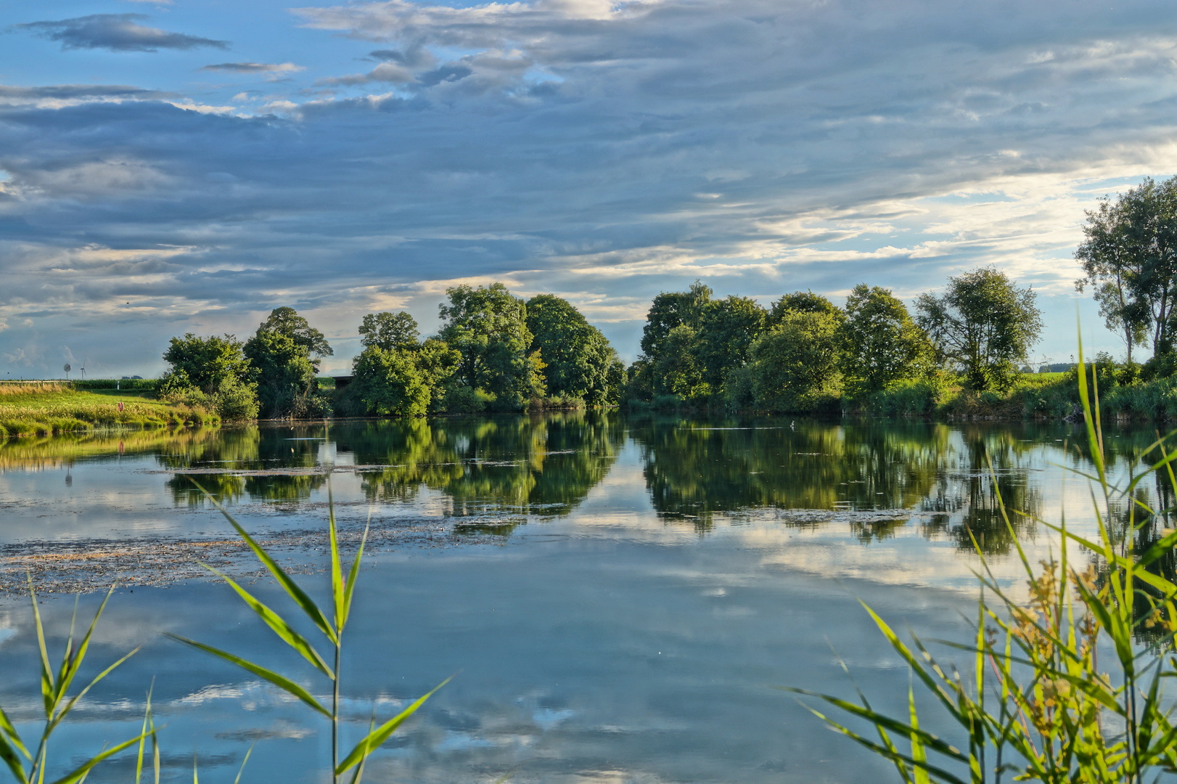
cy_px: 392
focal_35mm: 52
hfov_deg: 37.9
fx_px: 1716
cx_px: 588
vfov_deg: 25.7
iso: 100
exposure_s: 1/160
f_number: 8
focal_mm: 35
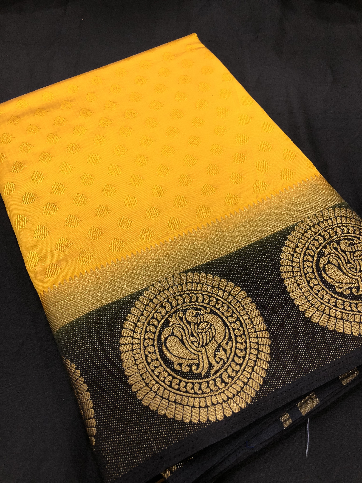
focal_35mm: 28
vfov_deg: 63.4
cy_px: 242
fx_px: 390
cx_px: 181
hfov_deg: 49.7
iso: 40
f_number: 1.8
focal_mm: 4
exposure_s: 1/17
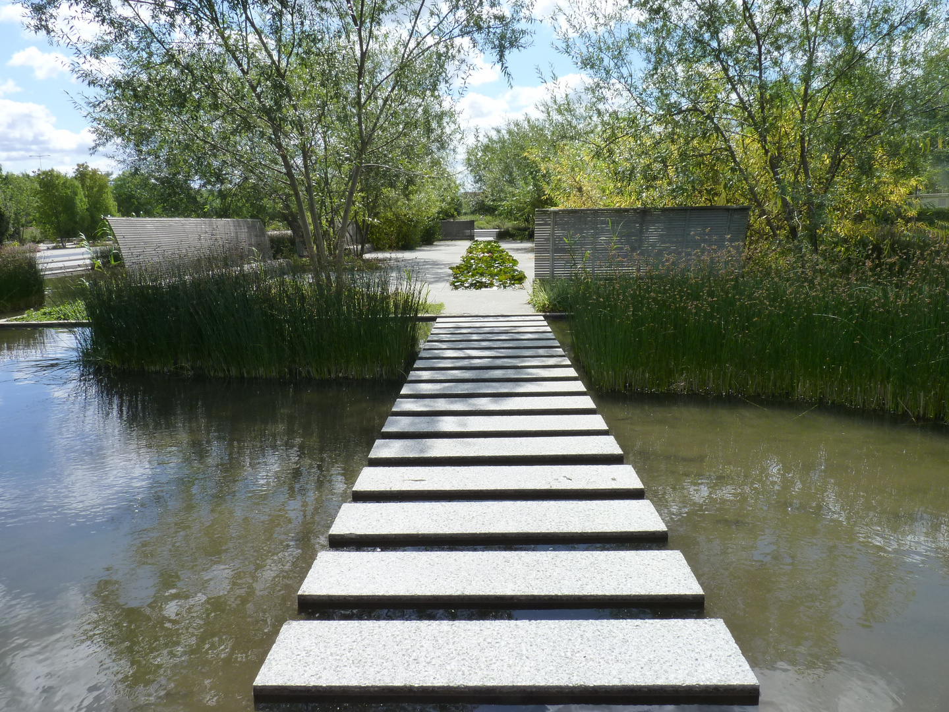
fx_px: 740
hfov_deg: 65.3
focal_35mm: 27
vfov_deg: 51.4
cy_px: 356
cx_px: 474
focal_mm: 4.8
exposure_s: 1/320
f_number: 5.6
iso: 125
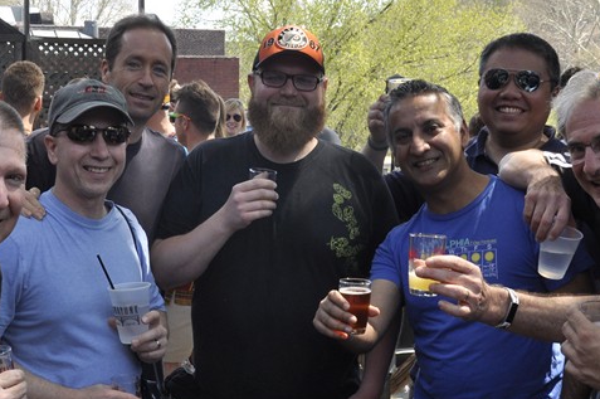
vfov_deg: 20.5
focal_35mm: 66
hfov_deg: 30.5
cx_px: 258
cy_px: 267
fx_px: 1100
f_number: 11
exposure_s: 1/200
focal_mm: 21
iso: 400
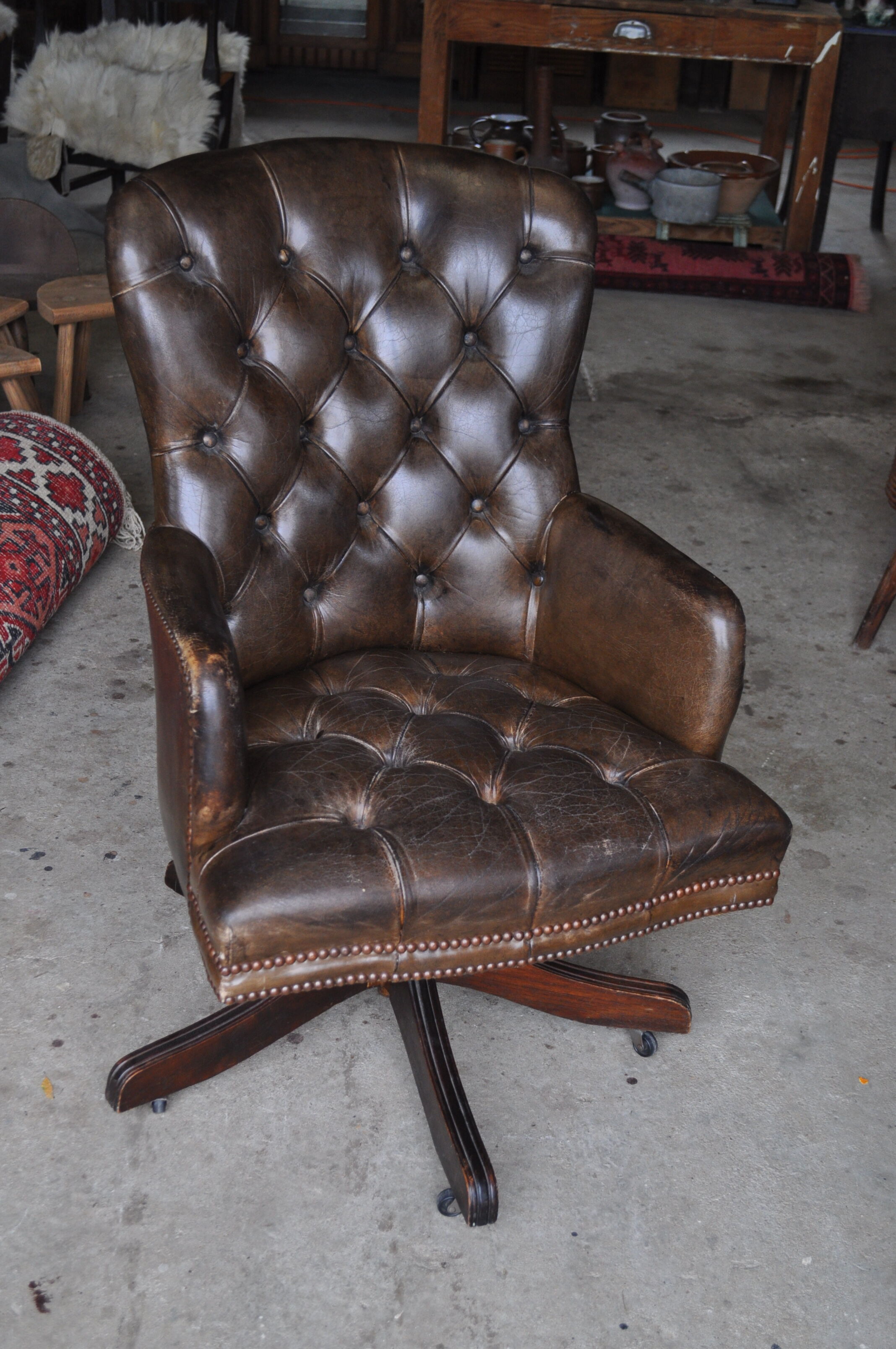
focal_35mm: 48
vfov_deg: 41.2
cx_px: 448
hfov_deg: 28.0
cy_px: 674
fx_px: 1797
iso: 640
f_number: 4.8
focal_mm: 32
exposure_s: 1/60
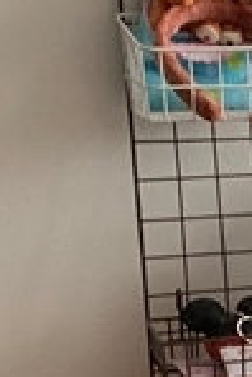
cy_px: 410
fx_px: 1529
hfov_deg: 8.3
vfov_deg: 13.8
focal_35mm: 146
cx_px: 692
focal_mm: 4.2
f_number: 1.8
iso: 250
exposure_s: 1/60
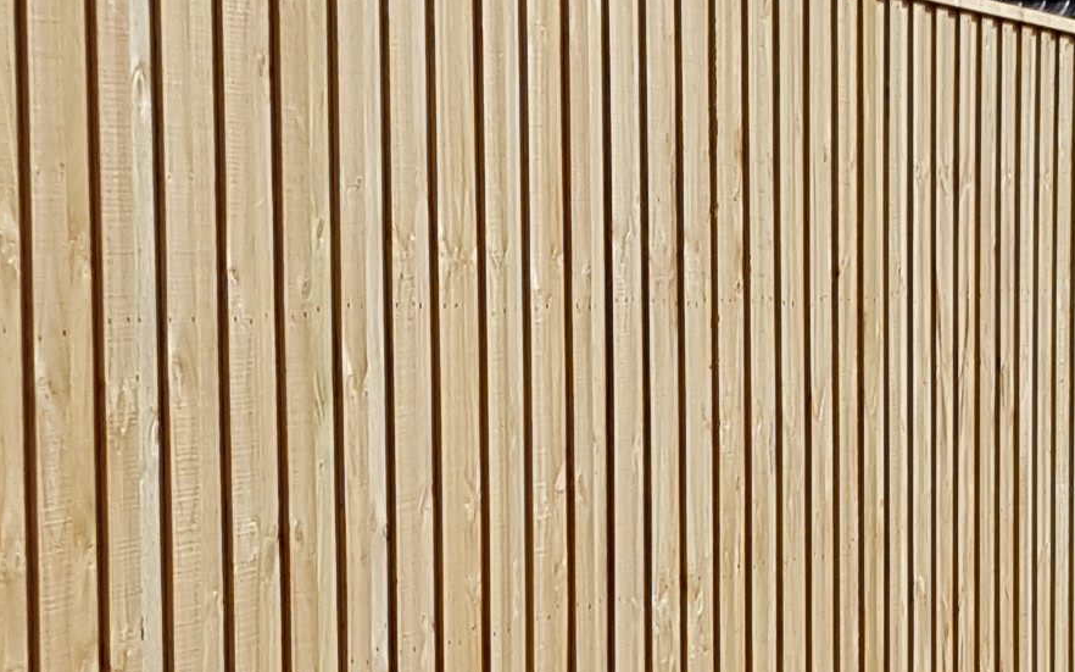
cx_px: 728
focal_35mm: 126
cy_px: 660
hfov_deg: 16.5
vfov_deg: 10.3
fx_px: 3691
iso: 50
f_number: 1.7
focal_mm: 4.2
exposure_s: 1/3336
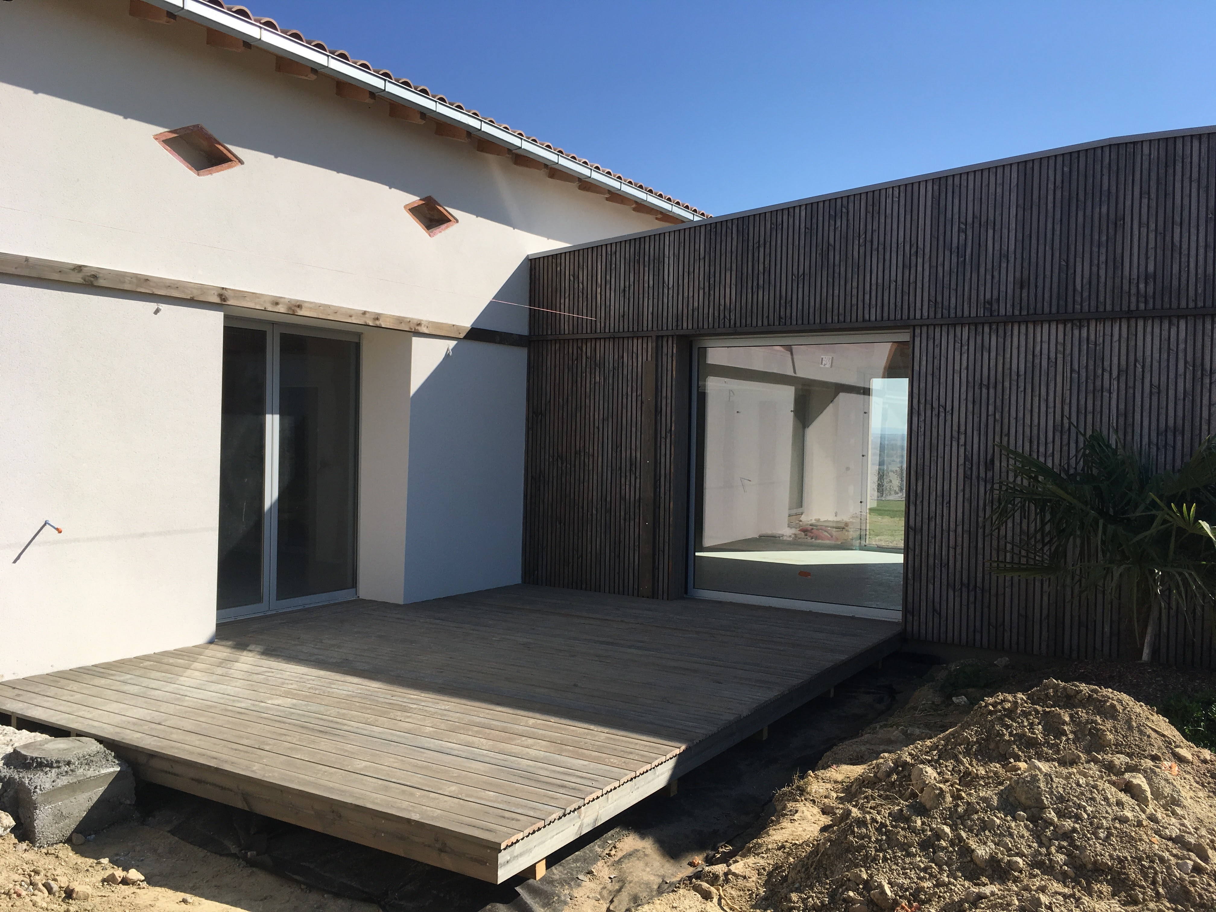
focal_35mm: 29
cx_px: 608
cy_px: 456
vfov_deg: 48.2
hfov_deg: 61.7
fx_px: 1019
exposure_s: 1/2198
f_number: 2.2
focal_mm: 4.15
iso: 25
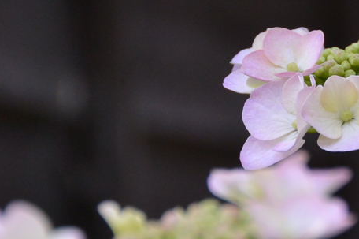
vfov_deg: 3.1
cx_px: 363
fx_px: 4343
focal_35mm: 436
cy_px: 118
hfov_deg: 4.7
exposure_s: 1/400
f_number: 5.6
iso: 400
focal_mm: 72.2
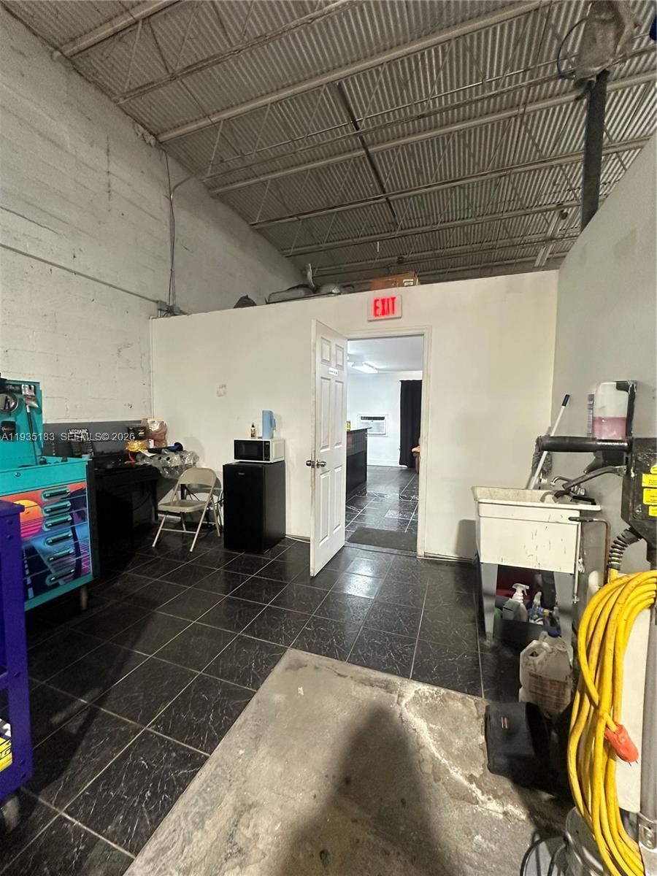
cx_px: 328
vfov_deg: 102.1
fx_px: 354
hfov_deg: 85.7
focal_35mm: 14
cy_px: 438
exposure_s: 1/60
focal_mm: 2.22
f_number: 2.2
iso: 400
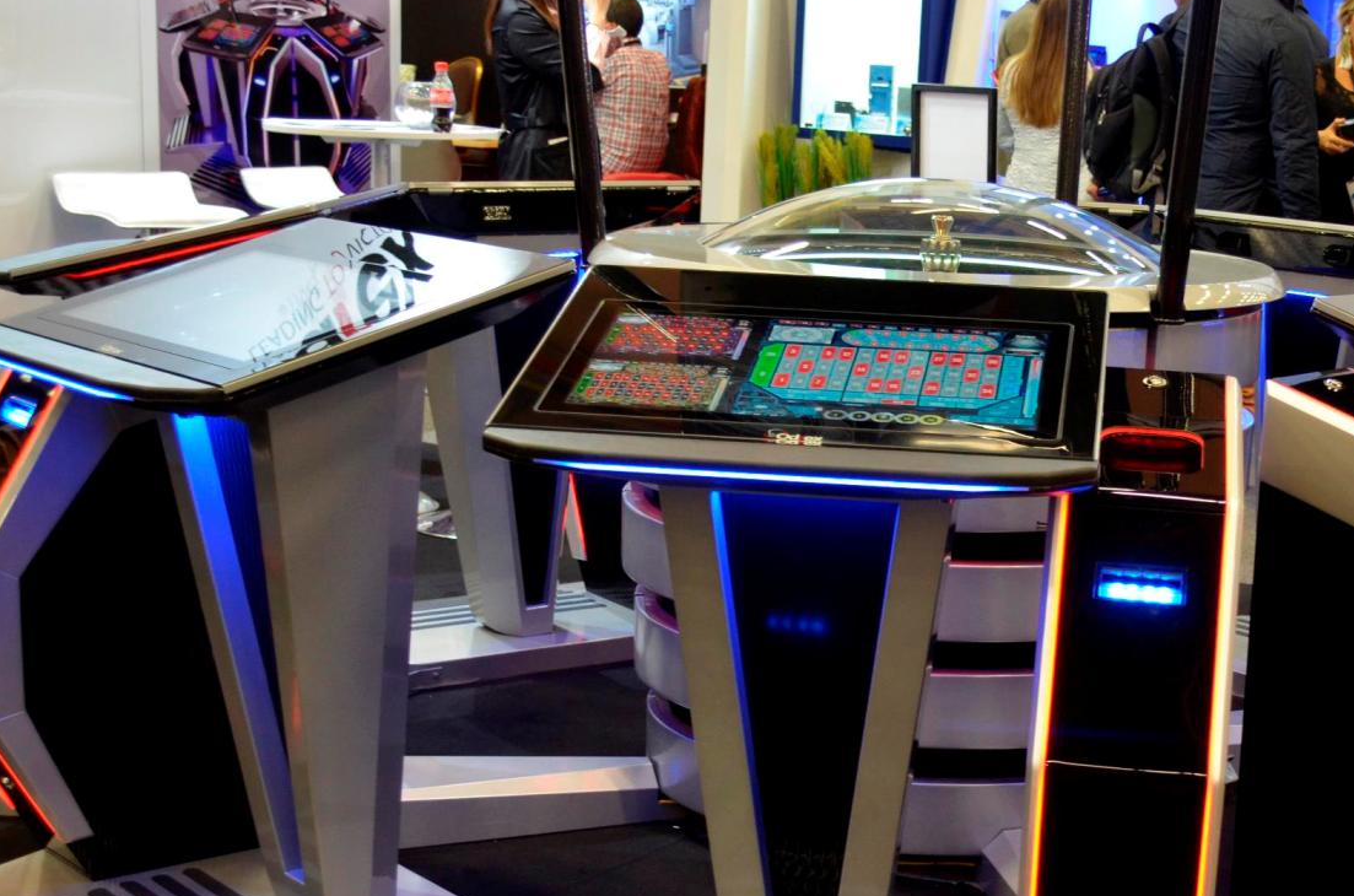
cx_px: 938
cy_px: 622
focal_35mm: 61
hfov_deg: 32.6
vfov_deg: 22.0
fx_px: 2289
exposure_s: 1/30
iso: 900
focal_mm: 26
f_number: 4.2
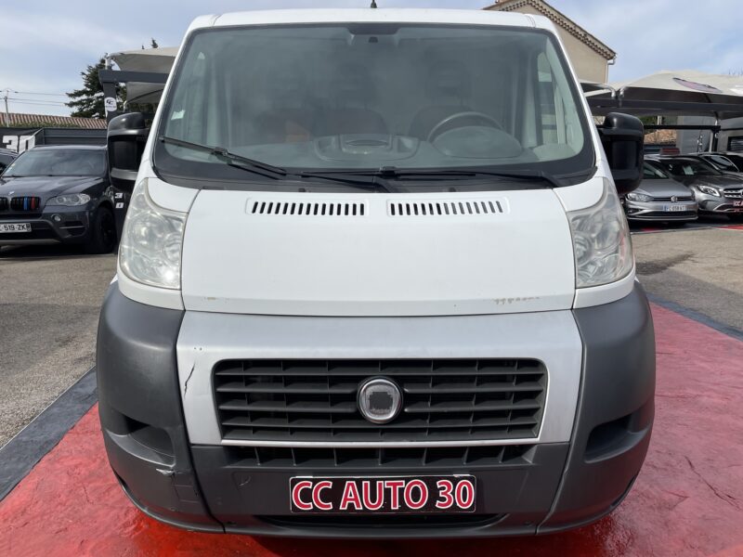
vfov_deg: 53.1
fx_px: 558
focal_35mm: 26
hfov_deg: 67.3
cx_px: 372
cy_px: 278
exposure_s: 1/4132
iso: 32
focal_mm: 4.2
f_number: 1.6
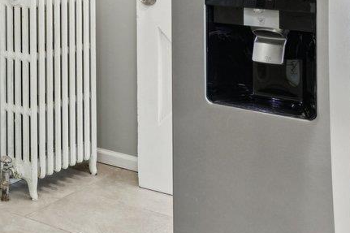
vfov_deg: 16.9
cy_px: -73
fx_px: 739
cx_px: -119
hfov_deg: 23.3
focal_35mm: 76
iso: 125
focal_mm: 16
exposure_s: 1/13
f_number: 8
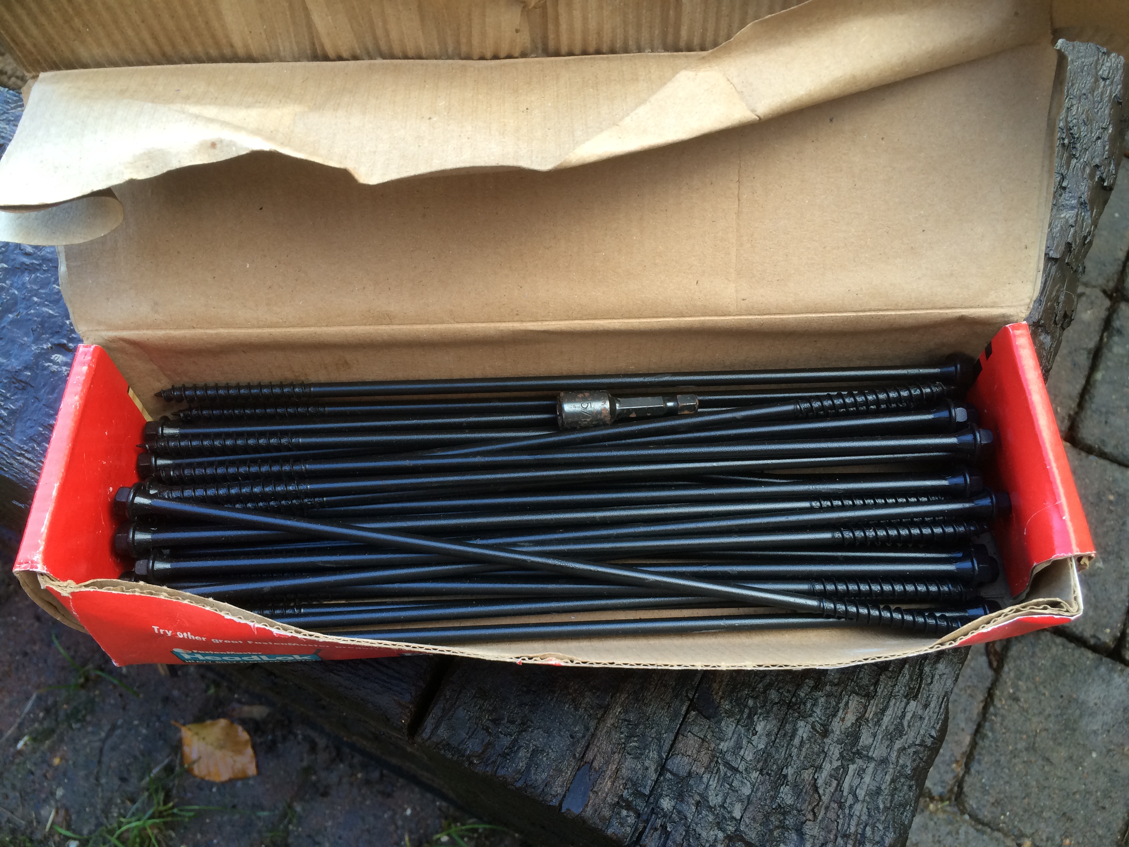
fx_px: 946
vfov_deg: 48.2
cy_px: 424
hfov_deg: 61.7
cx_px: 564
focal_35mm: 29
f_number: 2.2
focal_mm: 4.15
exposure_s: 1/40
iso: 32
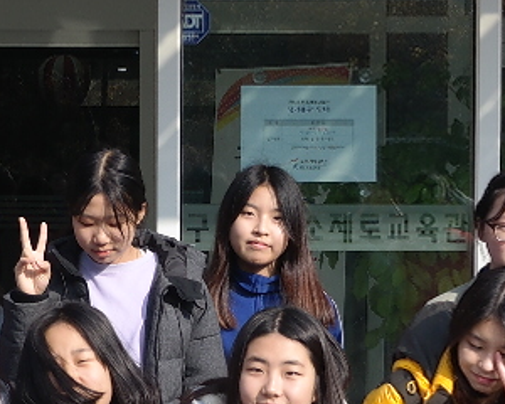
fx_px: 2421
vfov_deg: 9.5
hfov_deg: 11.9
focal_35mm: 162
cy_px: 306
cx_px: 157
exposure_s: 1/250
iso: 100
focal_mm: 20
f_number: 5.6
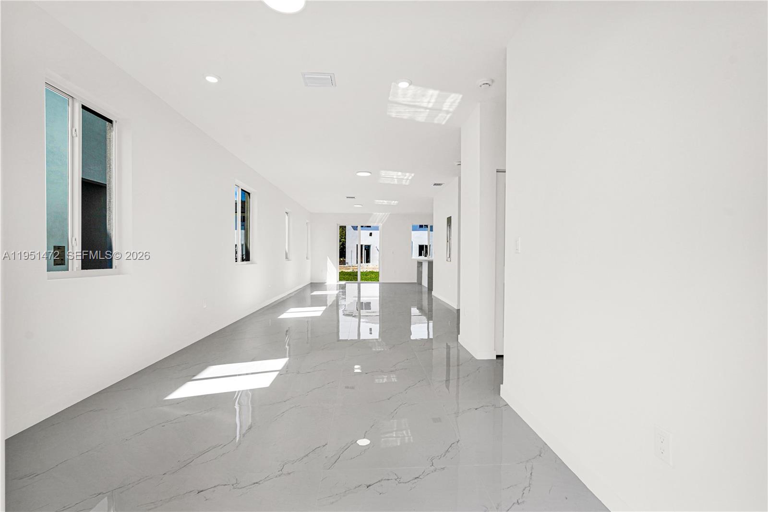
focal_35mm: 16
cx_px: 384
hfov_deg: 96.7
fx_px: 341
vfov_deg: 73.7
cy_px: 256
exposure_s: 1/60
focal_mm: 16
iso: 100
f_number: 8
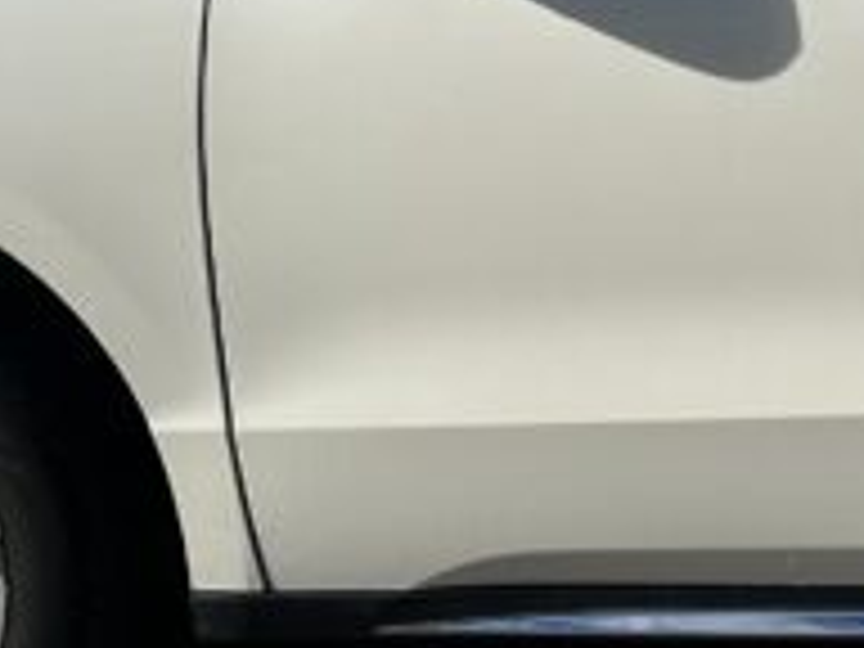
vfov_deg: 10.5
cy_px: -104
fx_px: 3469
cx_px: 1004
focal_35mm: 139
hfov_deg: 13.8
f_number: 1.5
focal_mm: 5.7
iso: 50
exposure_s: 1/6211
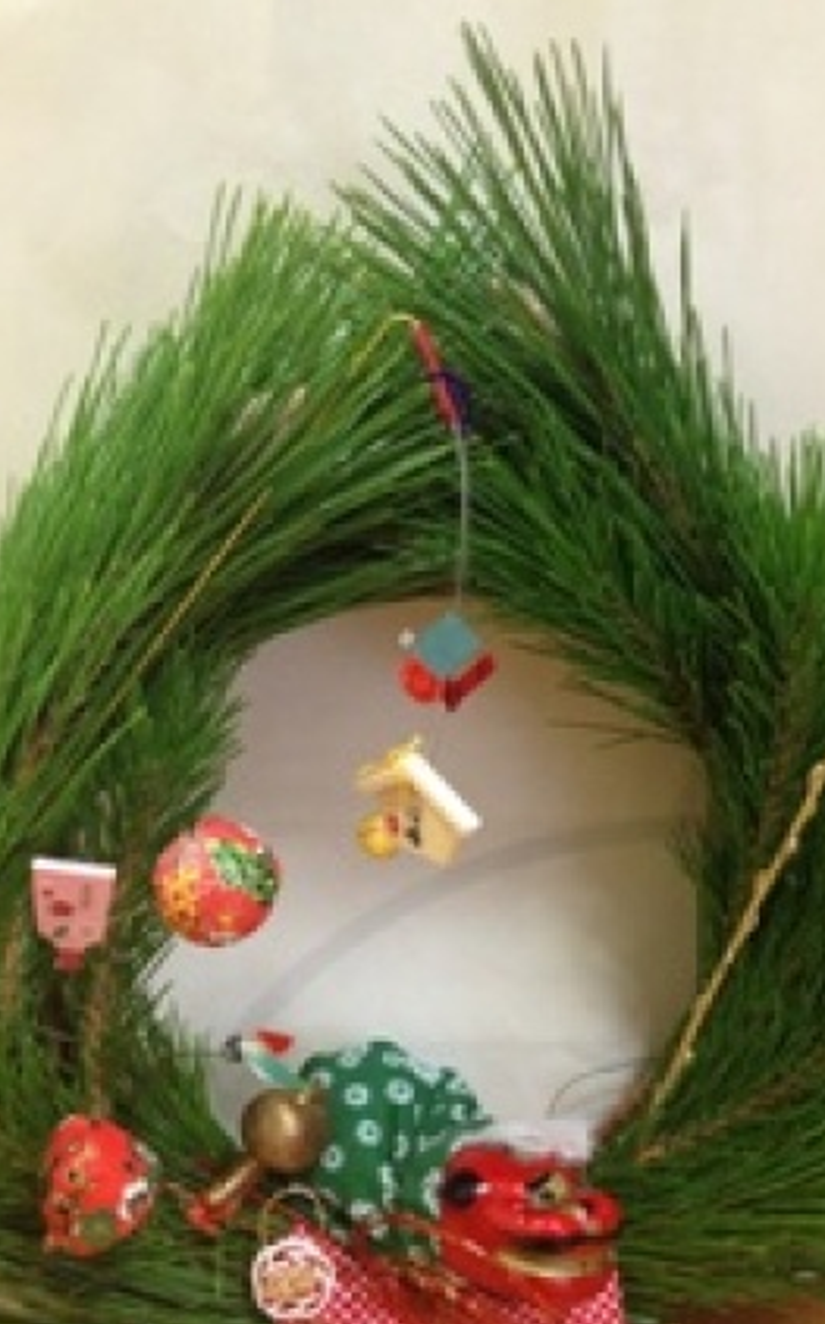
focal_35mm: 44
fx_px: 1586
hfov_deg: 29.2
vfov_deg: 45.1
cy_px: 775
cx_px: 422
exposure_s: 1/15
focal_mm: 4.28
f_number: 2.4
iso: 400
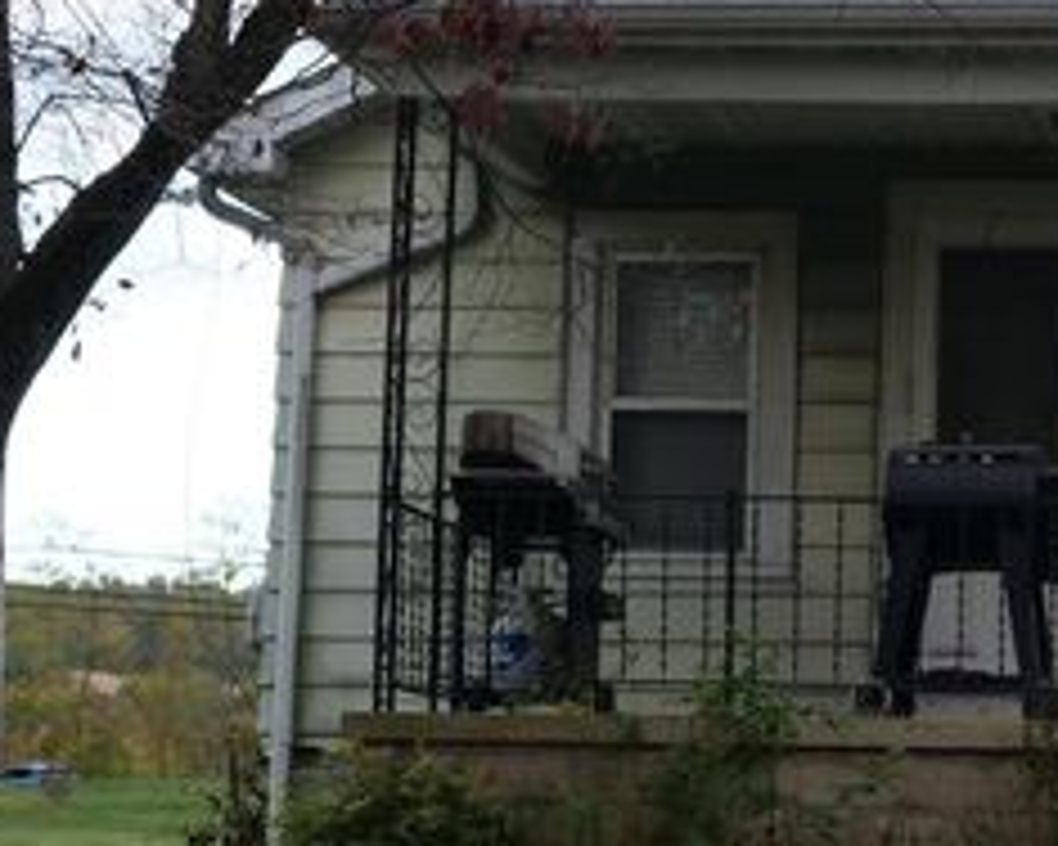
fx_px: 4008
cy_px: 371
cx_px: 1022
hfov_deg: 14.8
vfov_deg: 12.1
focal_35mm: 128
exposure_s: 1/100
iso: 200
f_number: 4.9
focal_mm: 31
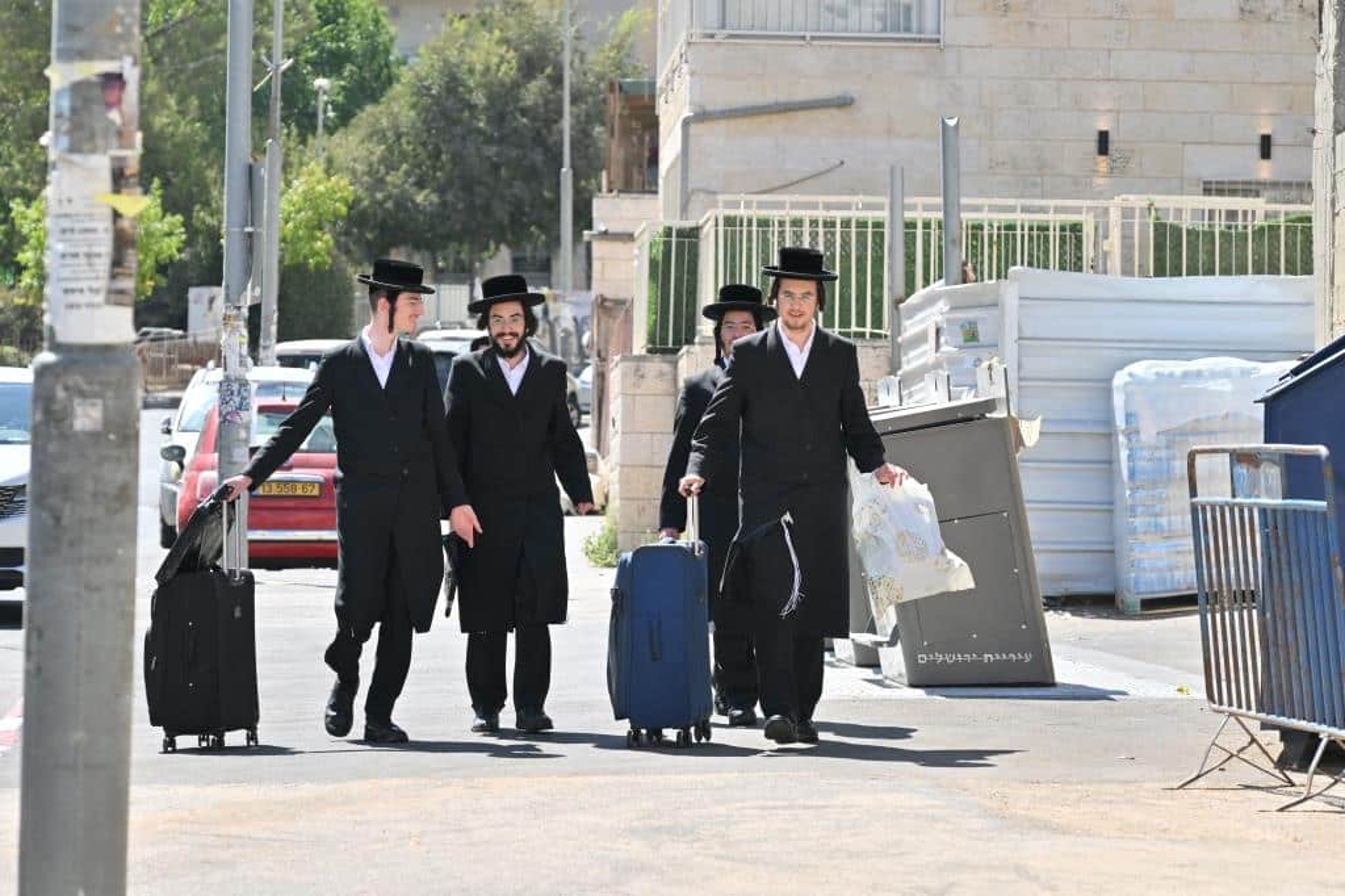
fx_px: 5303
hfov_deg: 14.5
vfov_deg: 9.7
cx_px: 672
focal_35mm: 142
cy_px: 448
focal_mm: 95
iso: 125
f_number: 4.5
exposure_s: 1/1250
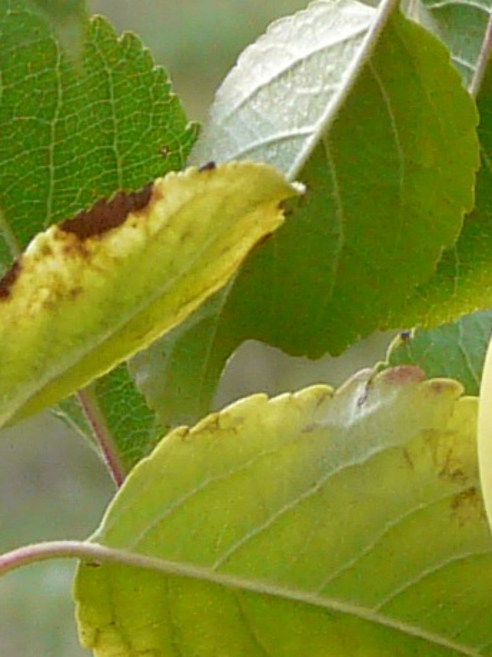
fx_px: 12684
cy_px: 534
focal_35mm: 669
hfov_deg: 2.2
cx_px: 566
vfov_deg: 3.0
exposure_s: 1/200
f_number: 4
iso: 100
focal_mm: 15.4
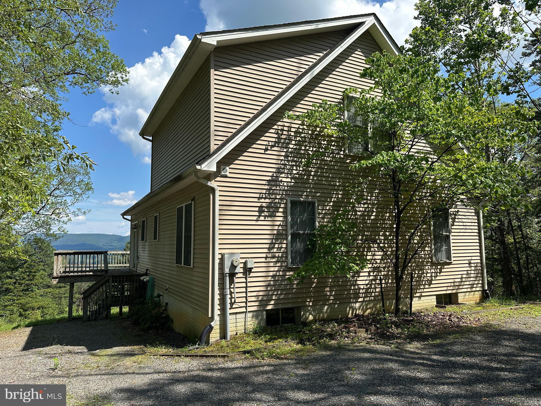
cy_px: 203
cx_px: 270
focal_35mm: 24
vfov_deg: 56.8
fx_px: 375
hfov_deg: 71.6
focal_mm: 6.86
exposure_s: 1/3247
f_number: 1.78
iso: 80
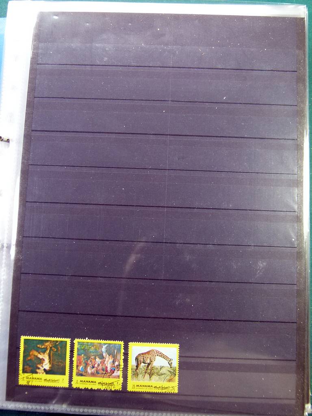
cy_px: 208
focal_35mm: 35
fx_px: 421
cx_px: 156
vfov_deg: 52.6
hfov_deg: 40.7
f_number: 3.1
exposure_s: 1/60
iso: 200
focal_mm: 6.3
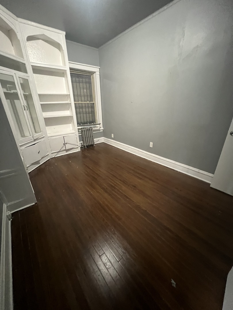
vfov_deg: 106.2
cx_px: 116
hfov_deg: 89.9
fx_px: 117
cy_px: 155
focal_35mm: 13
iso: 1000
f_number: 1.8
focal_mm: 1.57
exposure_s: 1/30
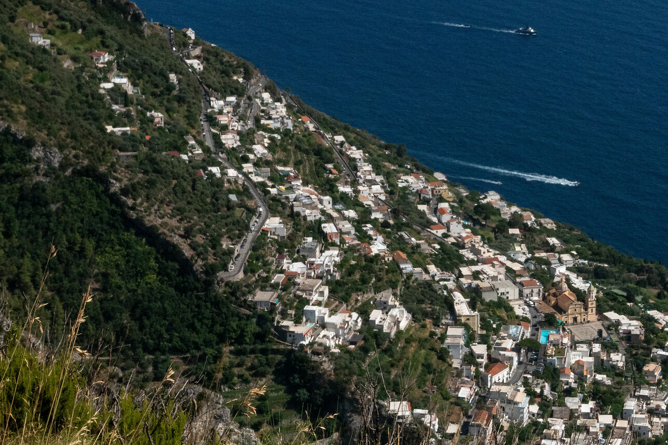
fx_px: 1817
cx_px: 561
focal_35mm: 98
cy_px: 212
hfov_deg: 20.5
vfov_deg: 14.0
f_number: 16
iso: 1600
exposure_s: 1/2000
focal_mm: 35
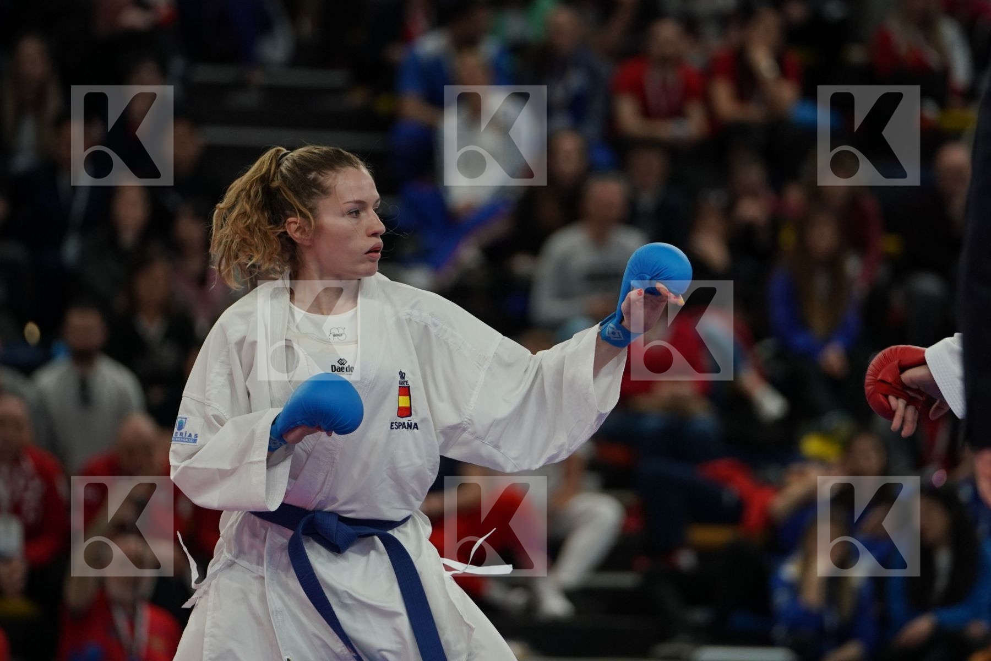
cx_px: 496
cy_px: 330
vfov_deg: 5.2
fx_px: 7267
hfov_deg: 7.8
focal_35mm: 264
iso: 1250
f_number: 2.8
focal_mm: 176
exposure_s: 1/1000
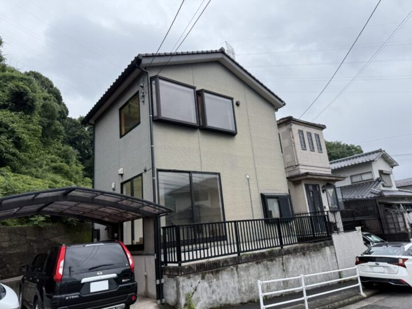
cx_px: 206
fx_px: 286
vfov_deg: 56.8
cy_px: 154
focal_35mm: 24
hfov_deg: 71.6
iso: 80
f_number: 1.78
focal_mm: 6.76
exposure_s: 1/1464
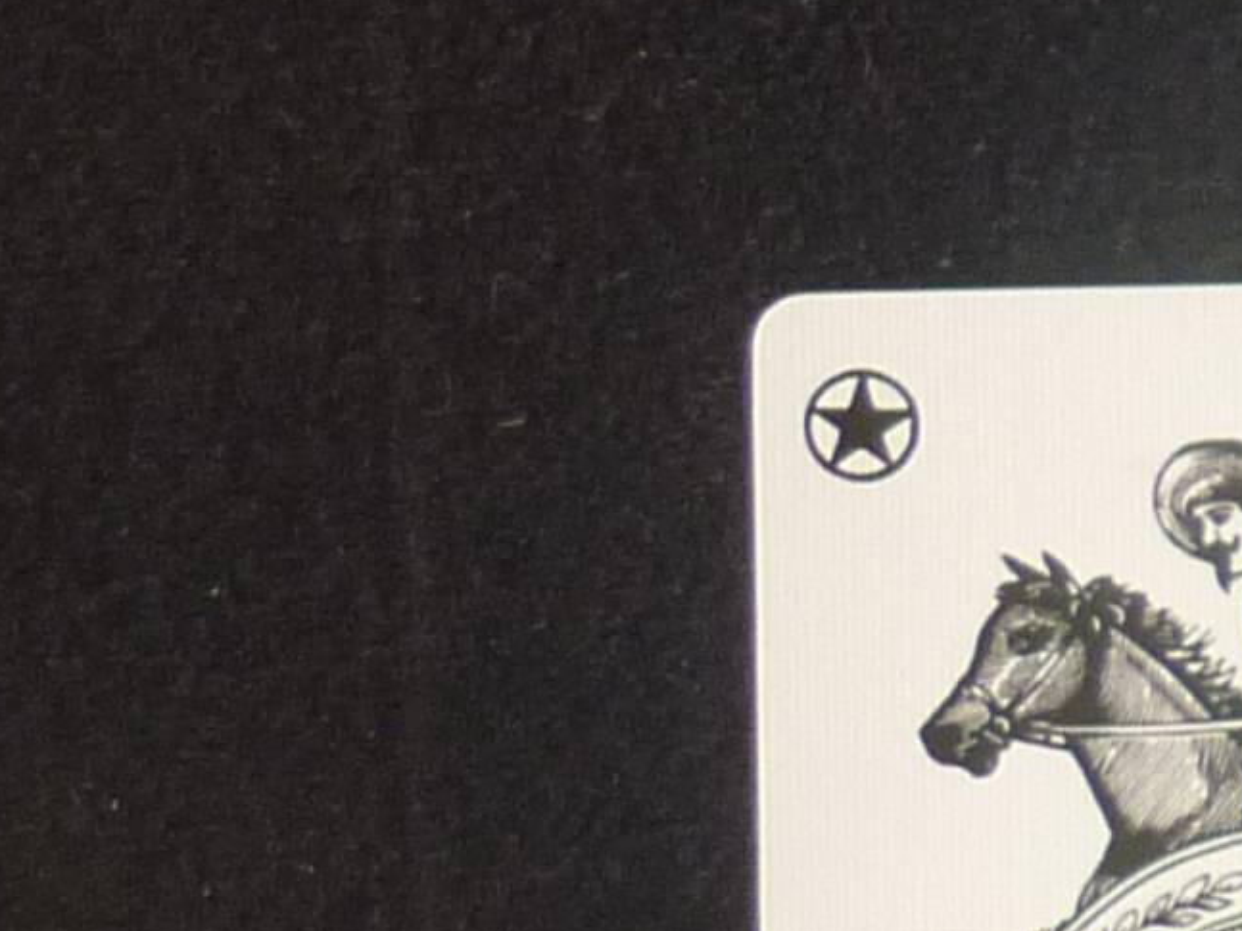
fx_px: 6672
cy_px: -163
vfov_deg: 7.9
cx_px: 3415
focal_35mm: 186
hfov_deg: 9.1
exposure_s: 1/30
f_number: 2.8
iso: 100
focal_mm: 5.5
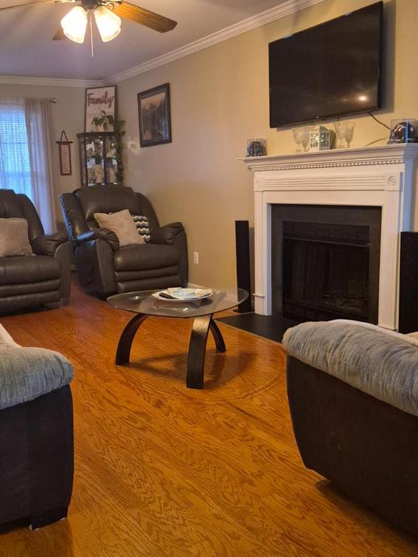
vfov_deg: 51.3
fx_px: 579
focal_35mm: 36
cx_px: 158
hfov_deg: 39.4
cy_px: 283
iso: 1000
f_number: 1.8
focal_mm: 5.4
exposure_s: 1/120
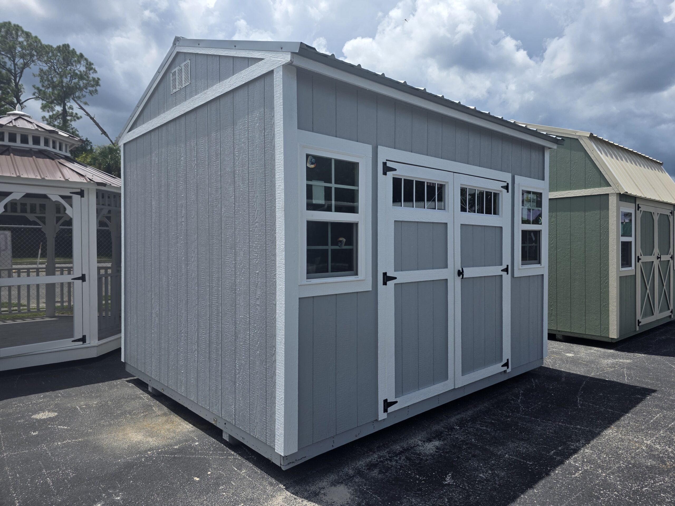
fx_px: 448
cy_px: 253
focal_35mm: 23
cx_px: 338
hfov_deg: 73.9
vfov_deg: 58.9
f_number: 1.7
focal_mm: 6.3
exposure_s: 1/7626
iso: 80
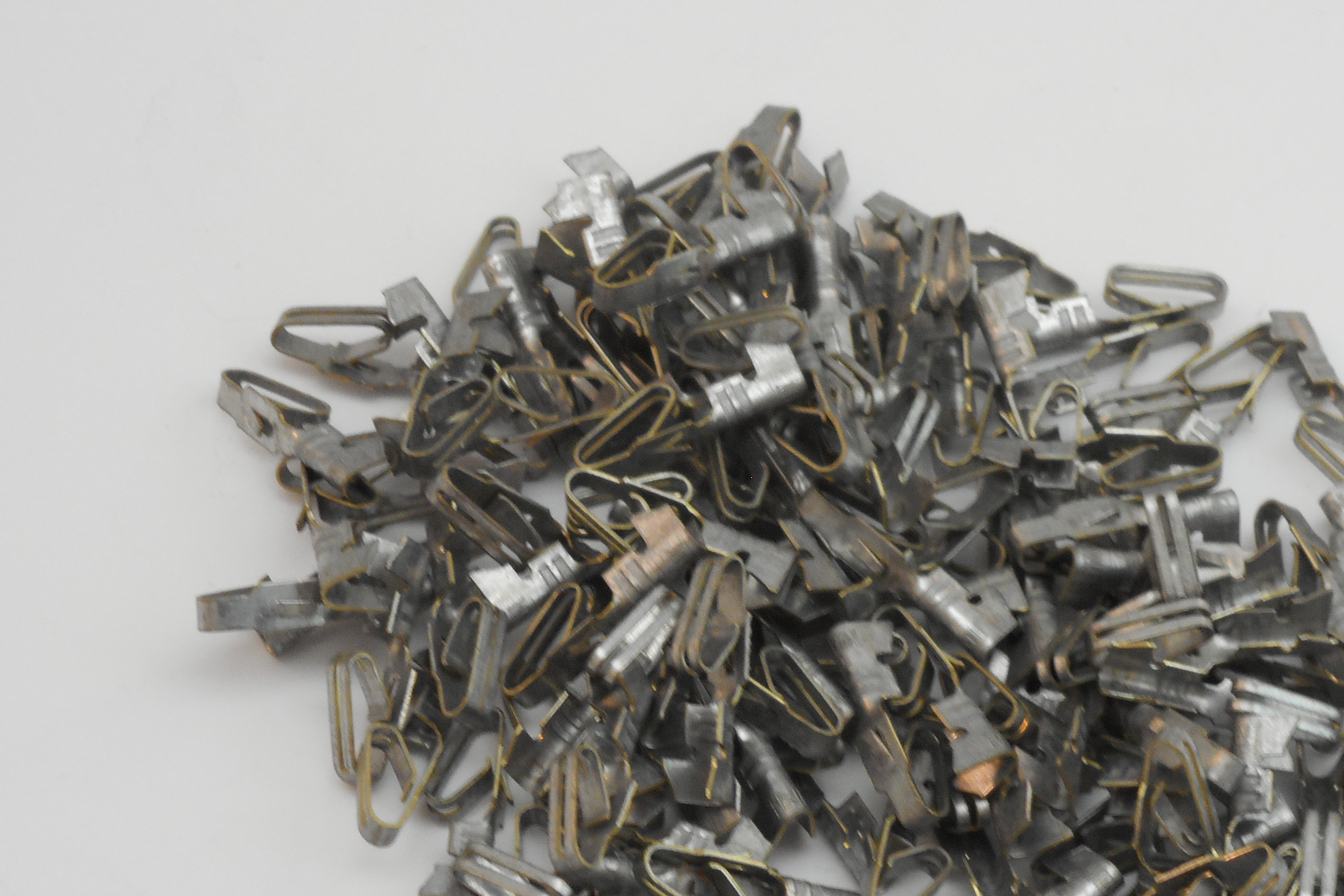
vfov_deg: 8.0
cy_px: 597
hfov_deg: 12.0
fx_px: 6384
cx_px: 898
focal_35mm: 171
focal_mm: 18.2
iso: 220
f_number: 5.8
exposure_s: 1/60
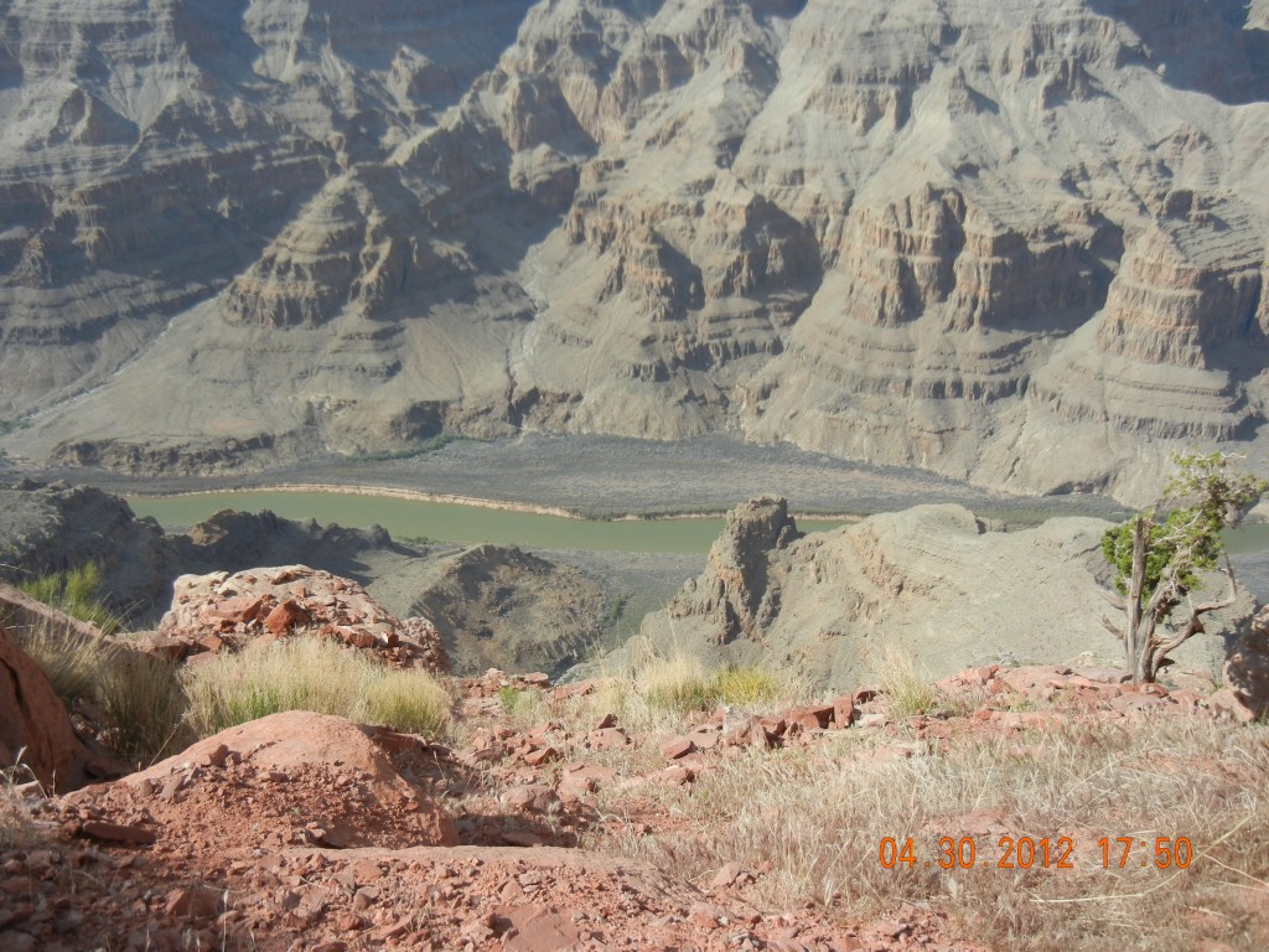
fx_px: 1246
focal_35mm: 34
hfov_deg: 54.0
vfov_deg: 41.8
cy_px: 476
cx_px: 634
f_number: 7.2
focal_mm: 6.2
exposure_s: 1/342
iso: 160
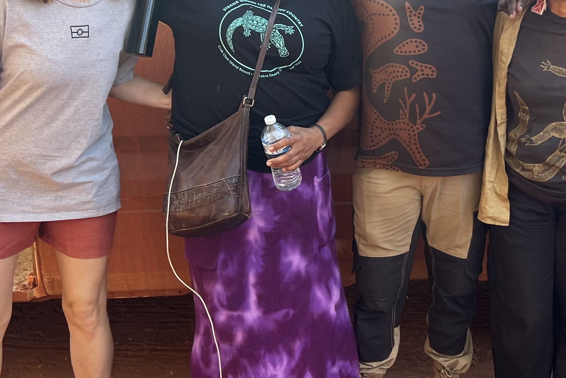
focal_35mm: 61
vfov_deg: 22.0
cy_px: 85
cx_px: 450
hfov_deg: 32.0
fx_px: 959
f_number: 1.5
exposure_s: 1/127
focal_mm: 5.7
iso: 32
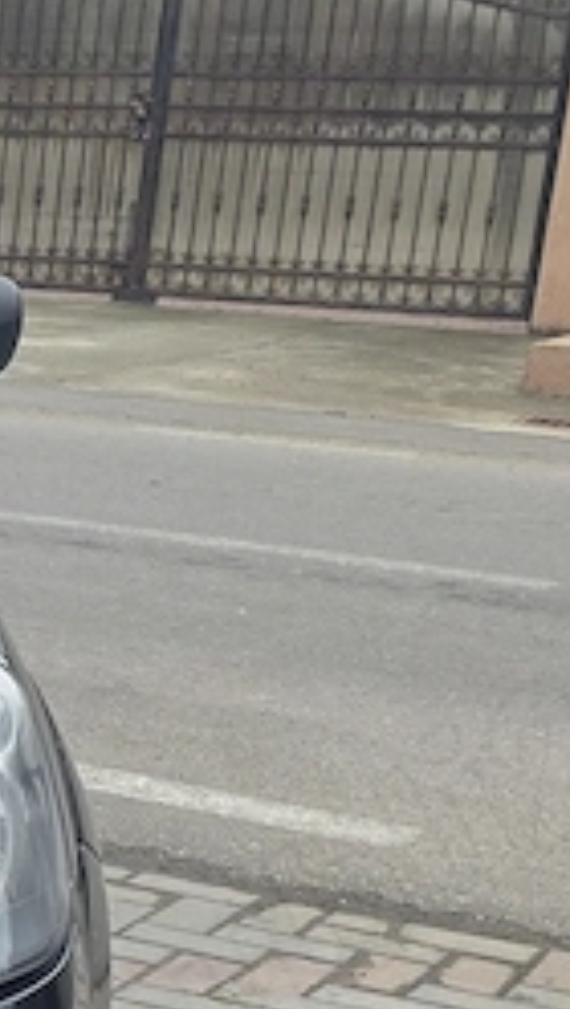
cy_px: 883
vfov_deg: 20.7
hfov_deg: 10.0
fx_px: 2706
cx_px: -932
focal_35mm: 101
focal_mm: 6.3
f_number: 1.7
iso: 40
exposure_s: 1/359
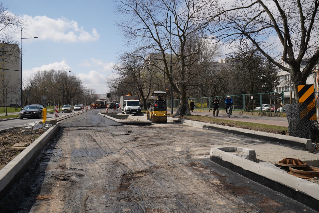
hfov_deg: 58.7
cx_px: 160
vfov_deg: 41.2
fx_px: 284
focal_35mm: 32
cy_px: 106
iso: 160
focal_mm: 32
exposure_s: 1/800
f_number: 7.1
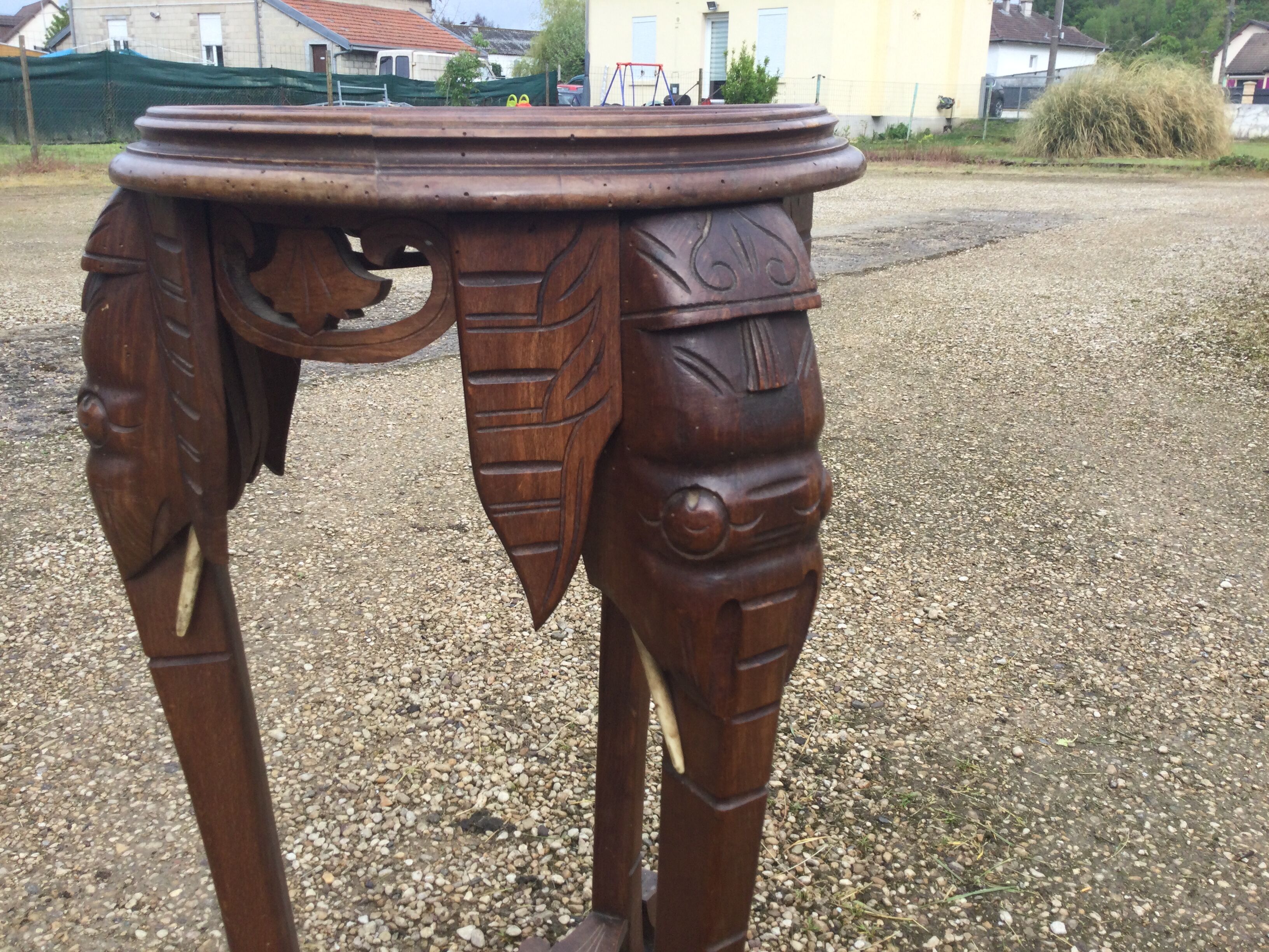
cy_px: 476
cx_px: 634
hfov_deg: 58.4
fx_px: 1136
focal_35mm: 31
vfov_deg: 45.4
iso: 25
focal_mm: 3.3
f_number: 2.4
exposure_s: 1/327
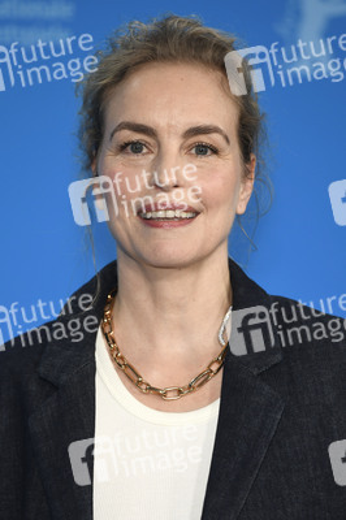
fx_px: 2888
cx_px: 173
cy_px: 260
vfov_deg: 10.3
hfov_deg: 6.9
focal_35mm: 200
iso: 640
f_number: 4
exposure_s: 1/400
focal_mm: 200
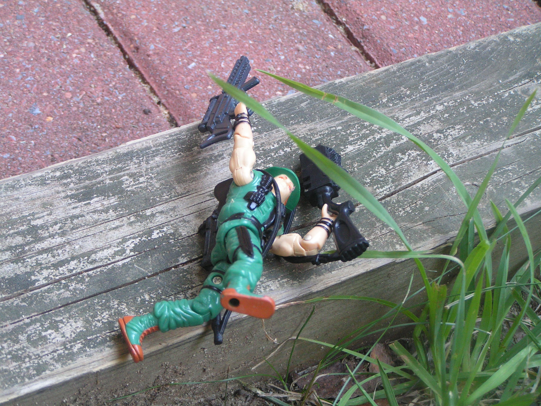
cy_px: 203
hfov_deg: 18.7
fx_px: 1641
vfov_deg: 14.1
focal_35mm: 105
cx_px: 270
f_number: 3.2
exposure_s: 1/125
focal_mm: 17.5
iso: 100
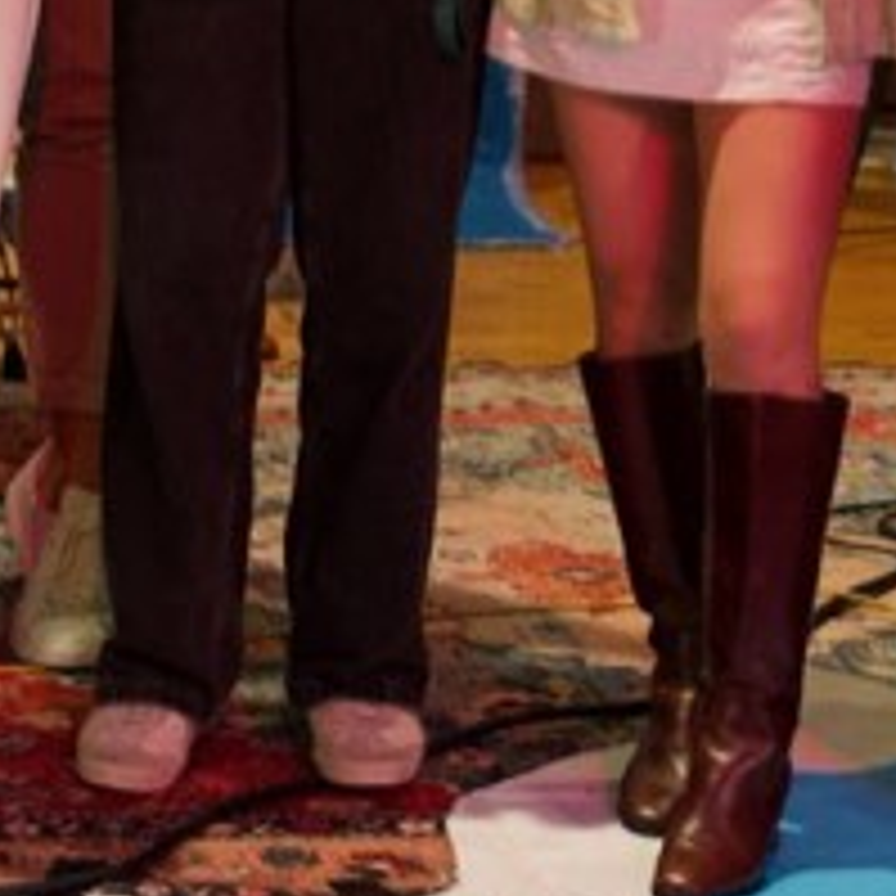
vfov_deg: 11.7
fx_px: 4129
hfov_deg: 12.2
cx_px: -9
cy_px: -527
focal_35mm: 141
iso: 6400
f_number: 4
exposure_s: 1/160
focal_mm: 33
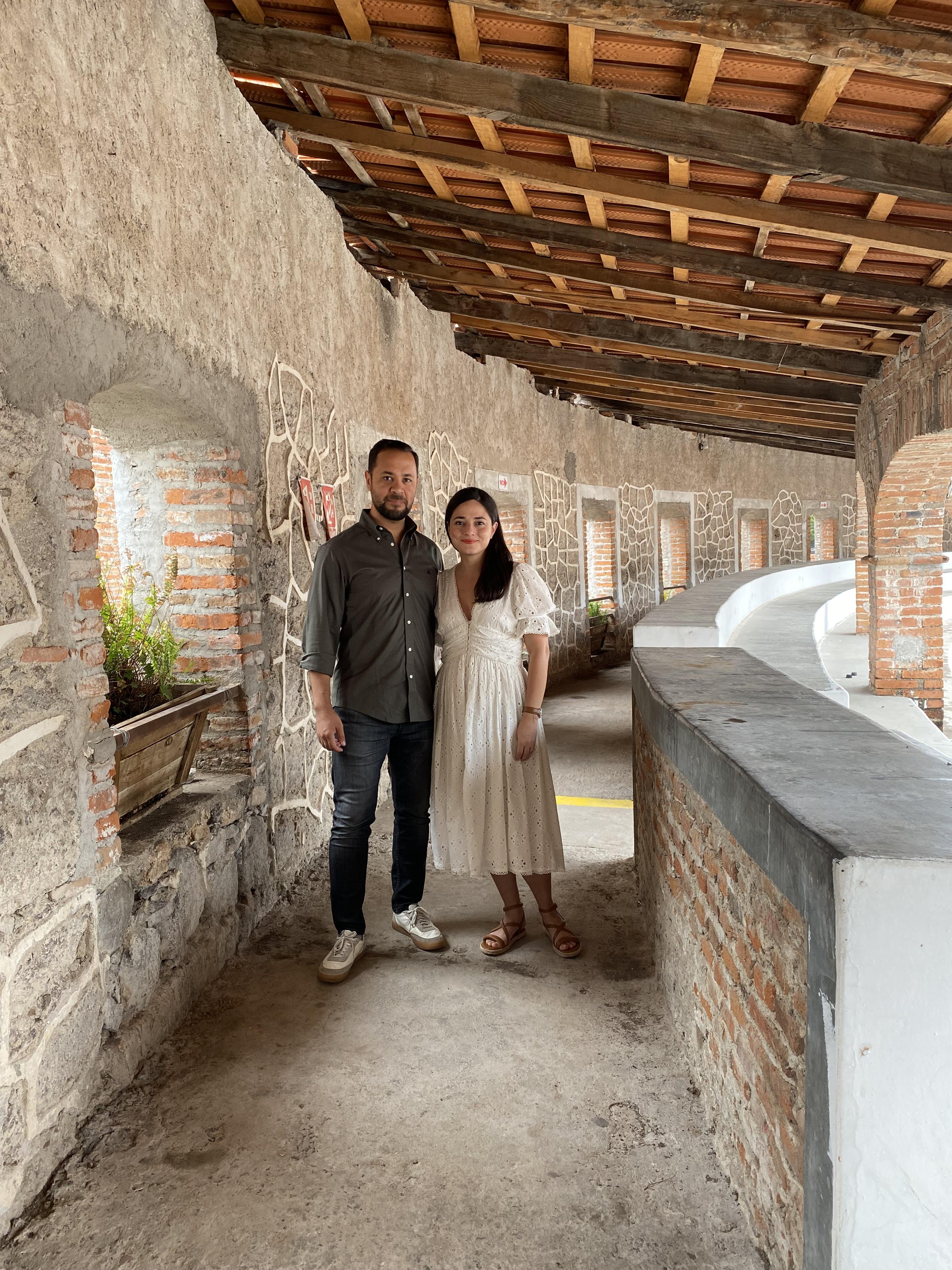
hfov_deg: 53.1
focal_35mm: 26
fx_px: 953
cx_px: 476
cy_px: 635
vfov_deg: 67.3
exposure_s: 1/121
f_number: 1.8
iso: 80
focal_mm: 4.25
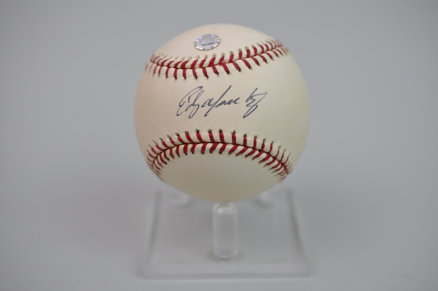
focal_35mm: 60
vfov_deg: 22.6
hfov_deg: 33.4
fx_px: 729
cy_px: 146
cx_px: 219
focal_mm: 40
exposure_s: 1/60
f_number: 4
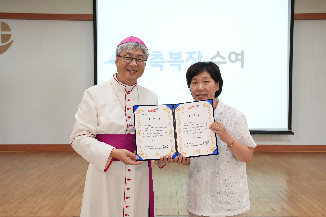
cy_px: 108
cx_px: 163
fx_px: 426
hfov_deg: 41.9
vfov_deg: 28.6
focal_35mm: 47
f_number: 7.1
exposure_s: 1/50
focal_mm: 47
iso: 1250
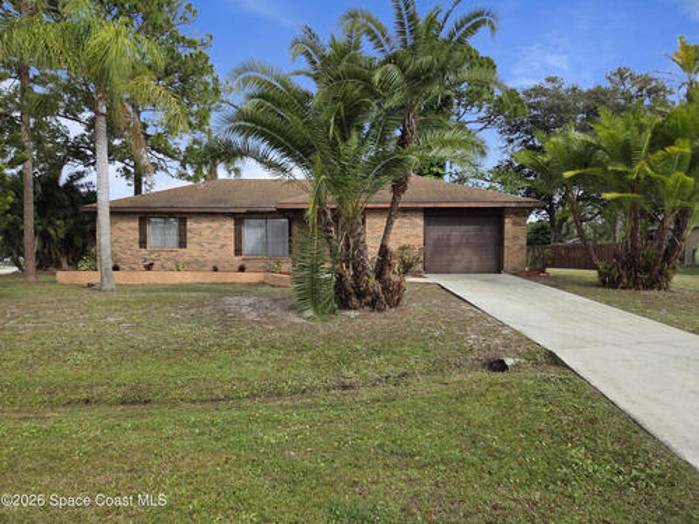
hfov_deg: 73.9
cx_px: 350
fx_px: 464
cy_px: 262
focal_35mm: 23
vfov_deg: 58.9
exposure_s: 1/3151
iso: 80
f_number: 1.8
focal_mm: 5.4
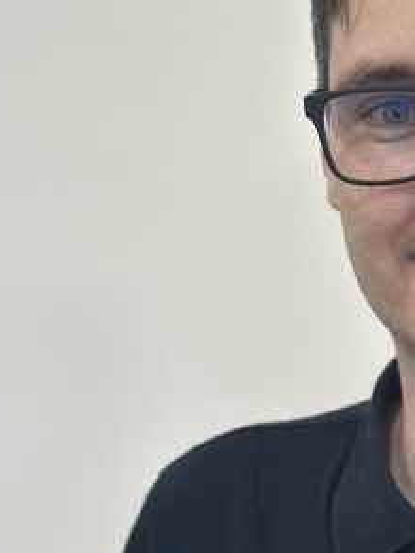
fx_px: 2092
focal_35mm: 131
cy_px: 181
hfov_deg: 11.0
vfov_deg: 15.0
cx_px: 543
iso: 125
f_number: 1.78
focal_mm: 6.86
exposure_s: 1/100
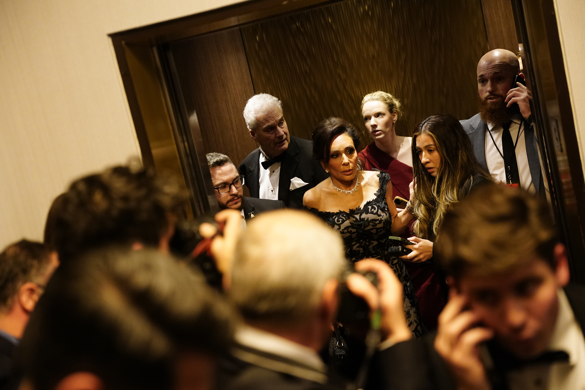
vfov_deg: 25.5
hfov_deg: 37.5
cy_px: 195
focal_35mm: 53
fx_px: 861
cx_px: 292
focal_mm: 53
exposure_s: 1/320
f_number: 2
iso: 5000
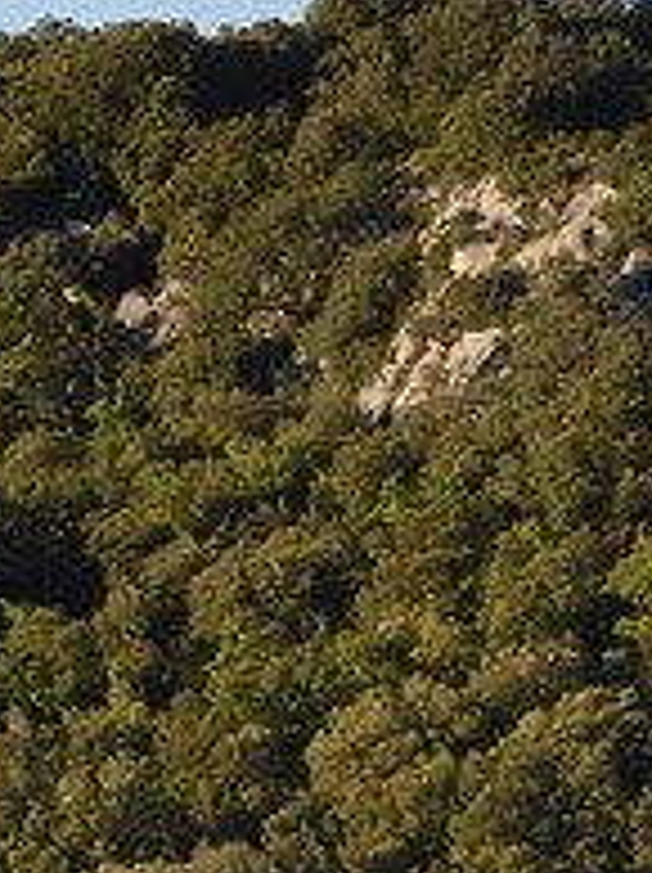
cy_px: 2408
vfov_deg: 2.3
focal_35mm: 873
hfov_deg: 1.7
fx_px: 21973
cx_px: -1630
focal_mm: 110
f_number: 11
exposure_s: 1/200
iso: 400
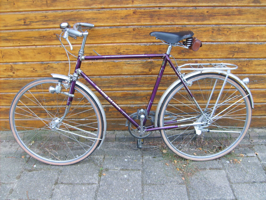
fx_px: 269
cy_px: 100
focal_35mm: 35
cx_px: 133
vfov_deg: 40.7
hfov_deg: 52.6
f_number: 2.8
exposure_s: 1/45
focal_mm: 5.8
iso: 50
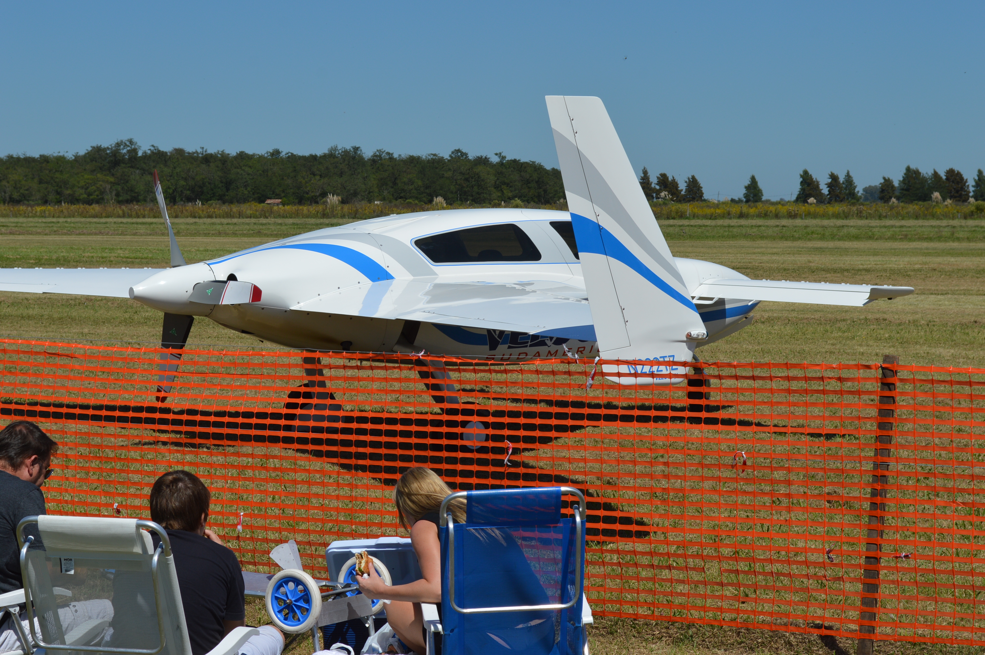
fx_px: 2255
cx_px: 492
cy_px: 328
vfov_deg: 16.5
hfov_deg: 24.6
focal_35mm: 82
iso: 100
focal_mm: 55
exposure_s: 1/400
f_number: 10
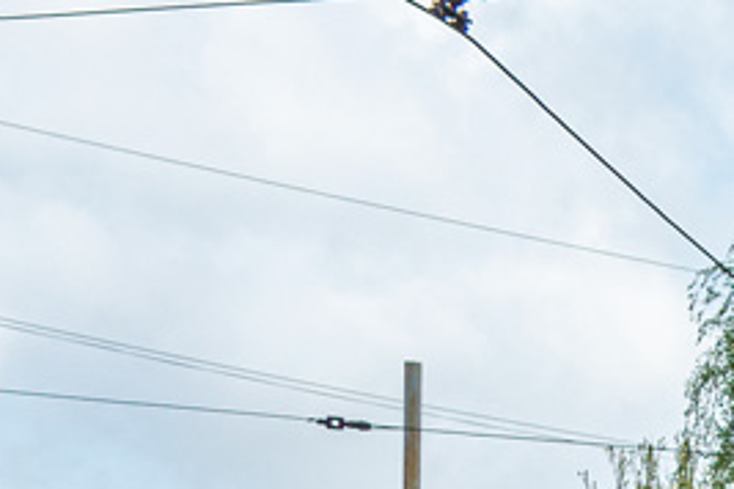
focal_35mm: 359
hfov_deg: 5.7
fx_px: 7319
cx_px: 1234
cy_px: 835
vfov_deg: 3.8
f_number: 5
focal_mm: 29.8
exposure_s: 1/400
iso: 125
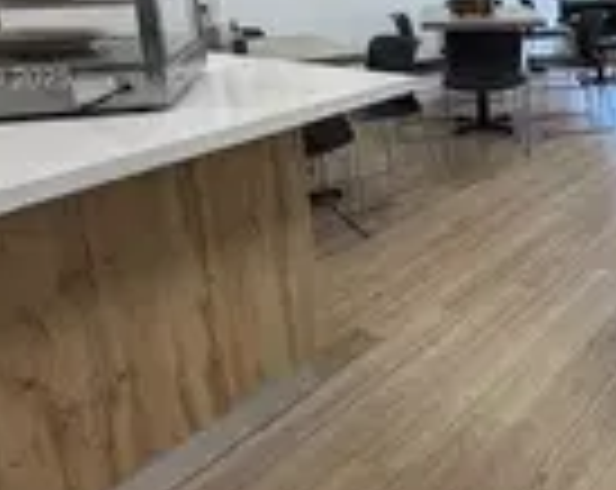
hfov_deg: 40.1
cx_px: 620
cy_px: 81
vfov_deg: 35.7
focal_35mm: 40
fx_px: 728
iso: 125
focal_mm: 2.22
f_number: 2.2
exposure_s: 1/120
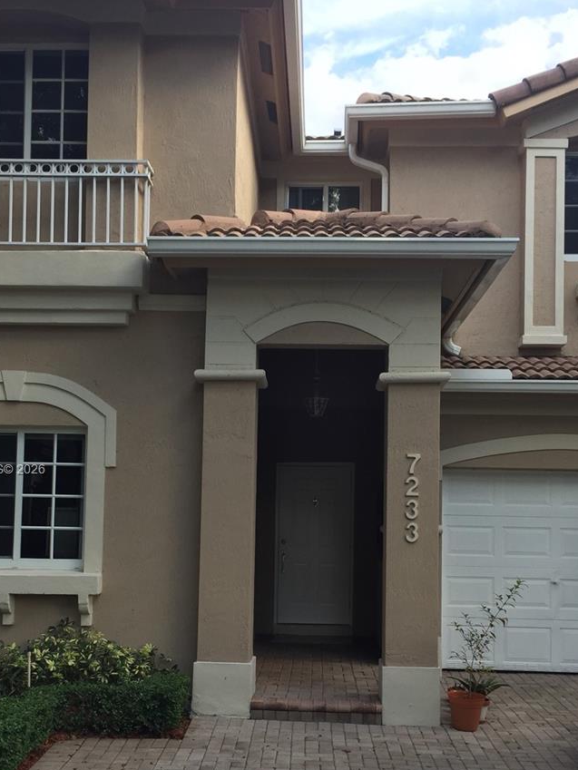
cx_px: 286
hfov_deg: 35.1
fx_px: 913
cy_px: 471
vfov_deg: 45.5
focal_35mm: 41
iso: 32
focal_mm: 4.15
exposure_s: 1/205
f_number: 2.2
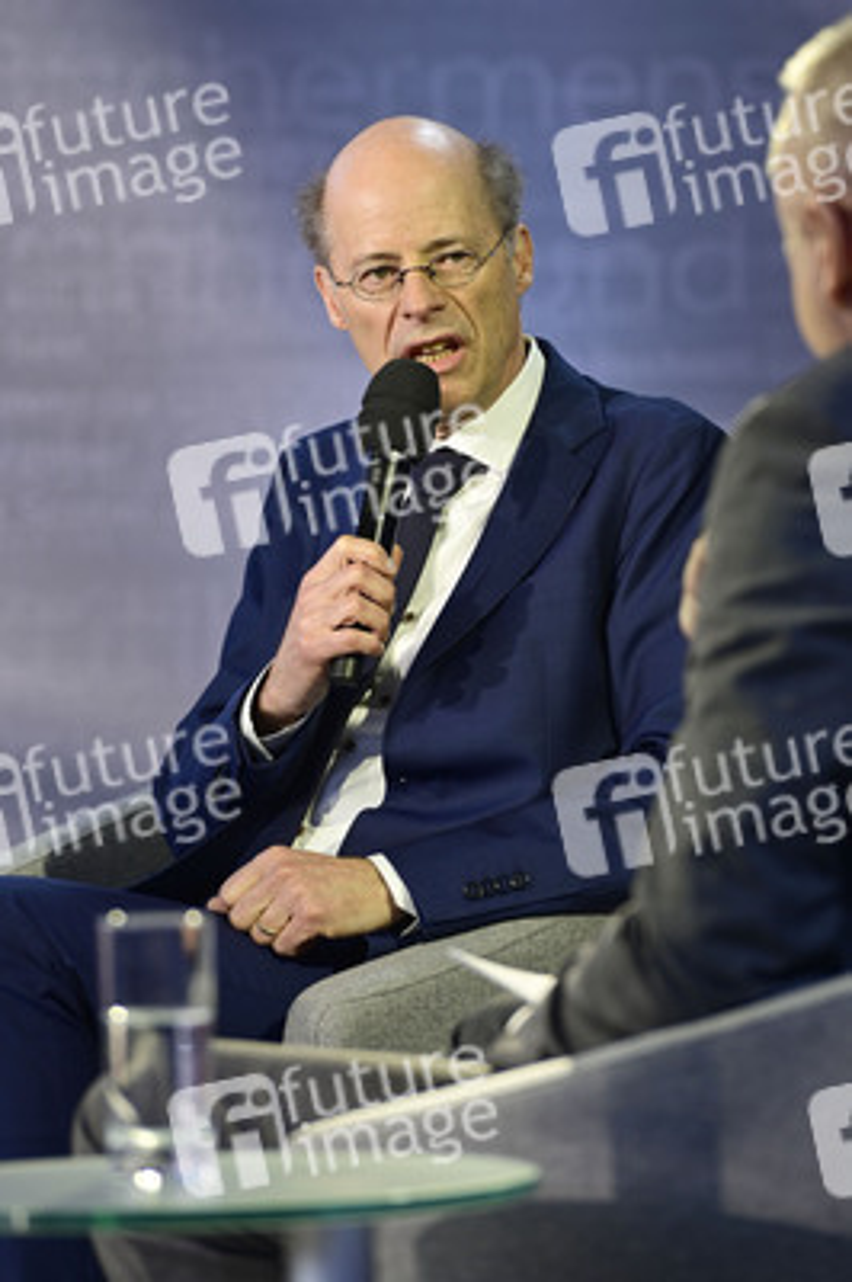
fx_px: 7112
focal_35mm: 200
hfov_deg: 6.9
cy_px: 641
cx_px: 426
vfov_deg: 10.3
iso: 200
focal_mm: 200
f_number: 4.5
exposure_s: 1/320
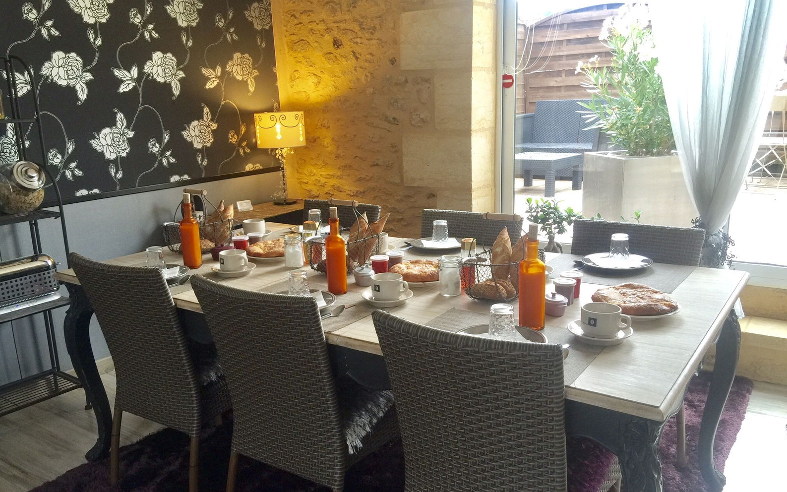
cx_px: 391
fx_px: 665
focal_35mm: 31
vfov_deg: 40.5
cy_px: 274
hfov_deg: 61.2
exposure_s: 1/33
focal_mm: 4.15
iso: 32
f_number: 2.2
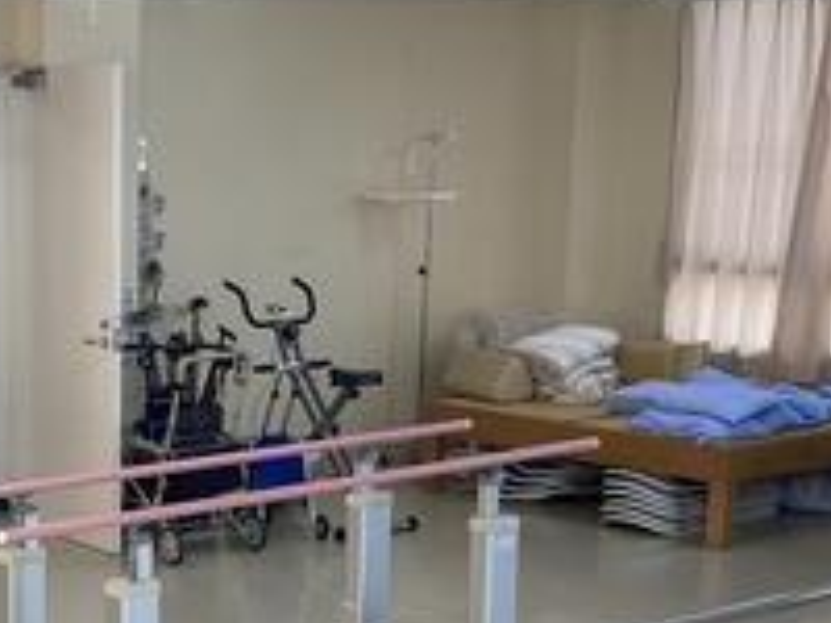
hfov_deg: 22.3
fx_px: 2017
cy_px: 644
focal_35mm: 84
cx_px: -17
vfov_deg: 17.1
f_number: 1.8
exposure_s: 1/100
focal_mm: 3.99
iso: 40
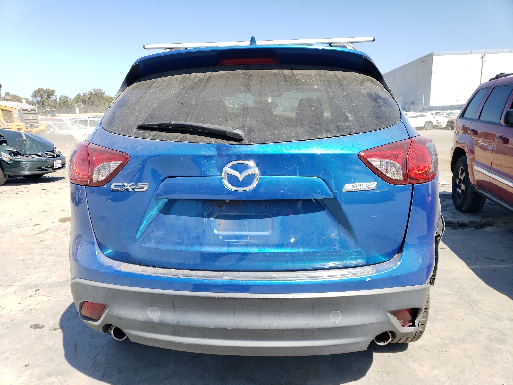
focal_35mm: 26
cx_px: 256
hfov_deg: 67.3
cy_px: 192
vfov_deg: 53.1
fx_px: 385
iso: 50
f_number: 1.5
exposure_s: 1/1429
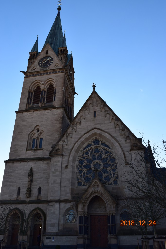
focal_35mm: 32
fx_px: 218
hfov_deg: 41.7
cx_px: 83
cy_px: 124
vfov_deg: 59.5
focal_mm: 21
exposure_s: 1/320
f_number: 10
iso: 400
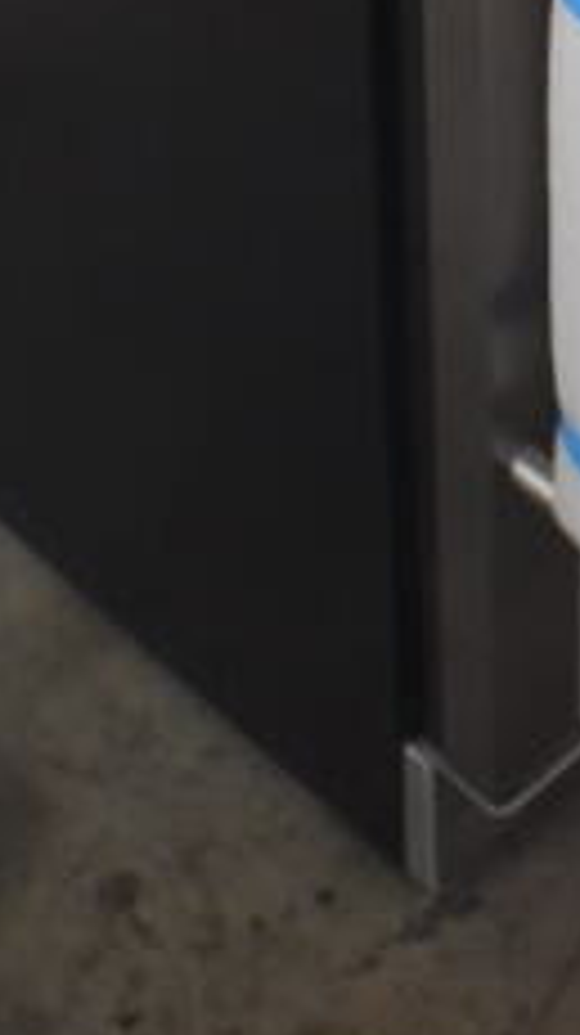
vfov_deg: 15.7
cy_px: -560
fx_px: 3425
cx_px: 463
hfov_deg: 9.7
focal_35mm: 125
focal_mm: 20
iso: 2200
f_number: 3.5
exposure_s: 1/30
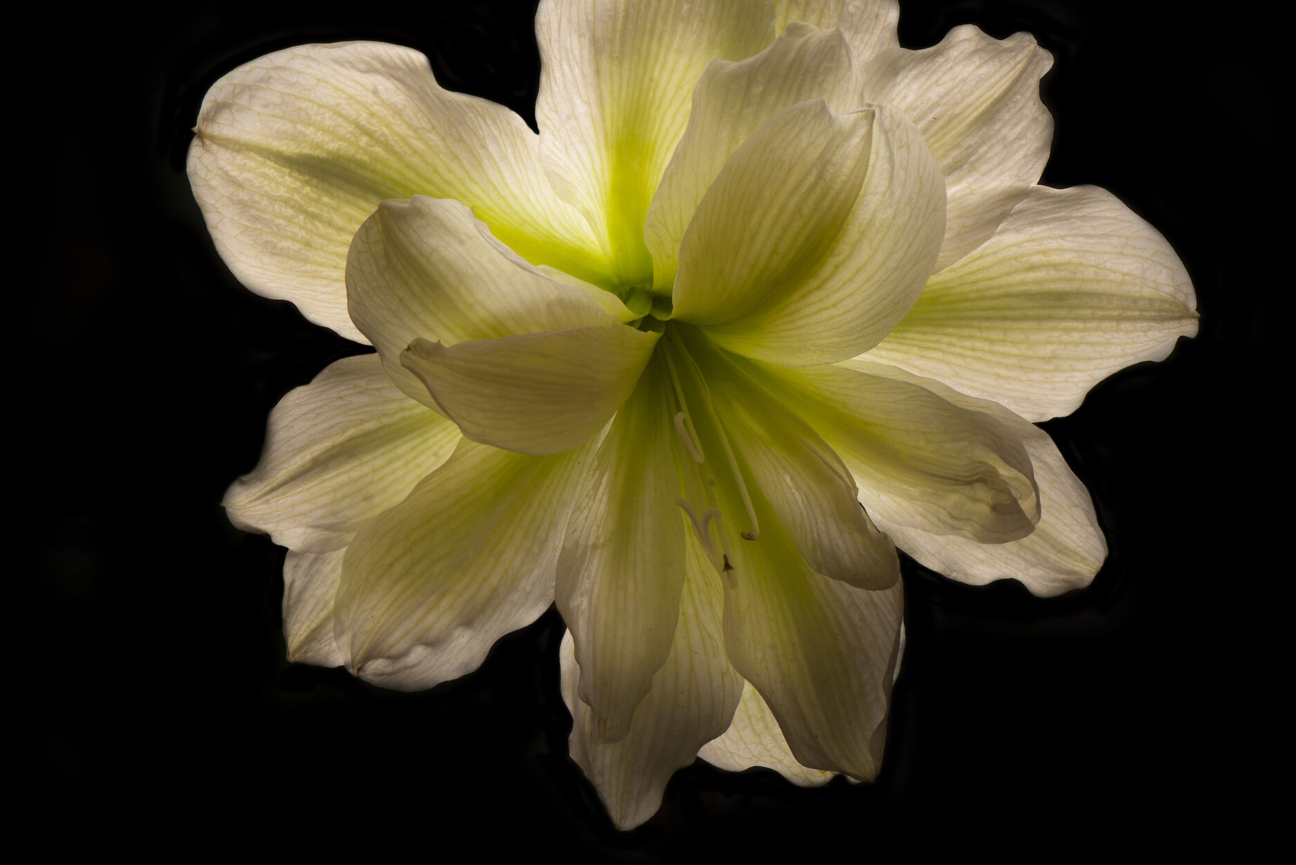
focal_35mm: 135
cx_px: 726
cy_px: 318
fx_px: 4861
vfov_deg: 10.2
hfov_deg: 15.2
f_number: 18
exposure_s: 1/160
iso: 50
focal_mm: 105
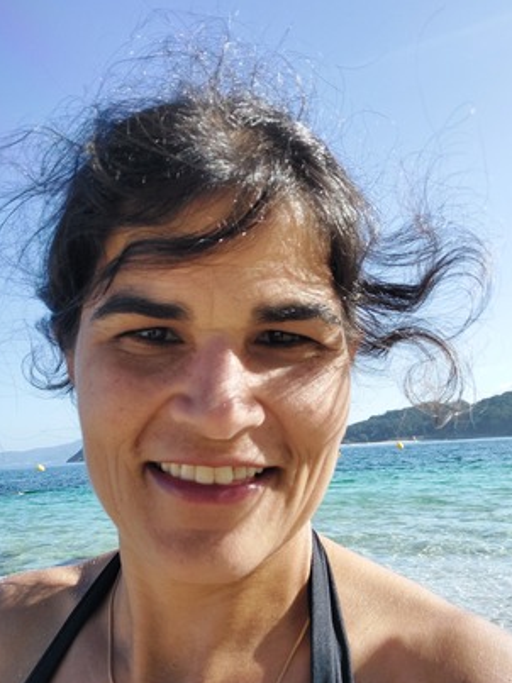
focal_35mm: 31
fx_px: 612
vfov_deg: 58.3
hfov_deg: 45.4
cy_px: 366
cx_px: 248
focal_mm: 3.72
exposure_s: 1/527
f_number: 2.2
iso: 40
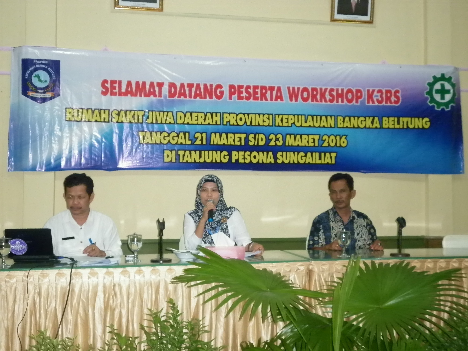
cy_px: 176
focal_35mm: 44
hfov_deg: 42.9
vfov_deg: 32.9
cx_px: 234
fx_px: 595
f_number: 3.5
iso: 800
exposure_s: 1/40
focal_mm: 7.9
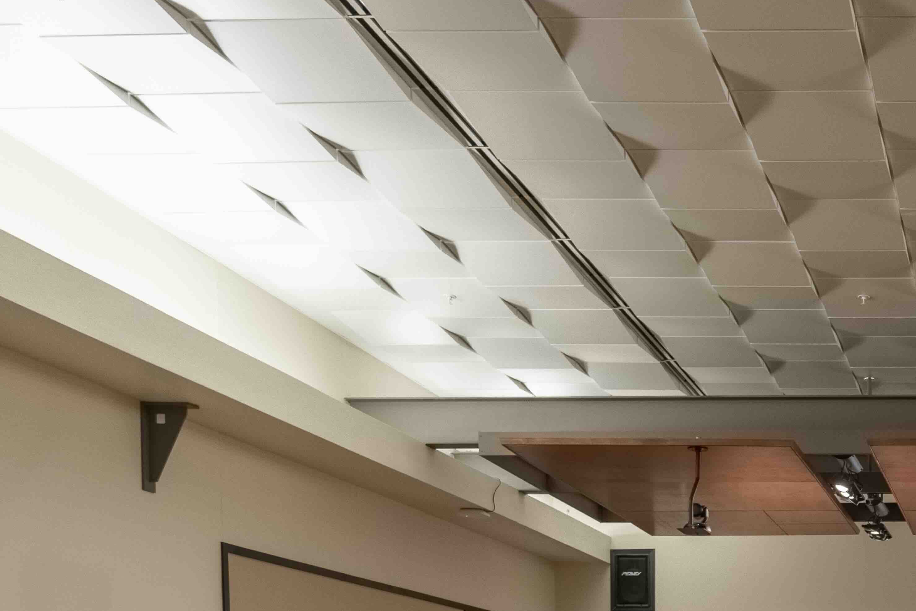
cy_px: 843
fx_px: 1476
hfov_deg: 30.6
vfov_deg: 20.8
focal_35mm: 58
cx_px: 1022
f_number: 4
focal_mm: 20
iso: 2000
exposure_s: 1/5000
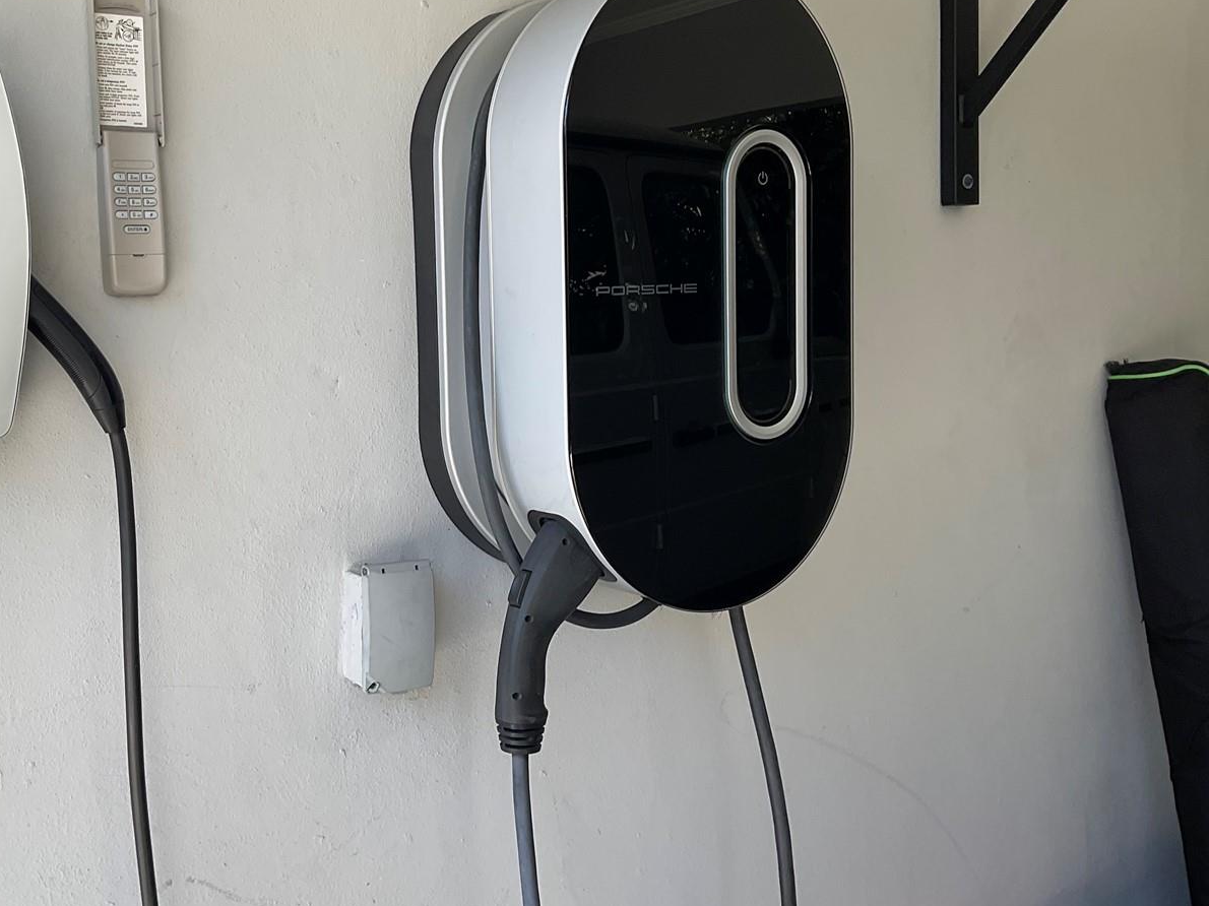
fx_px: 1362
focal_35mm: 39
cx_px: 412
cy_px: 384
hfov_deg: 47.2
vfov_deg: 36.7
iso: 16
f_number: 1.8
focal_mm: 3
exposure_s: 1/191
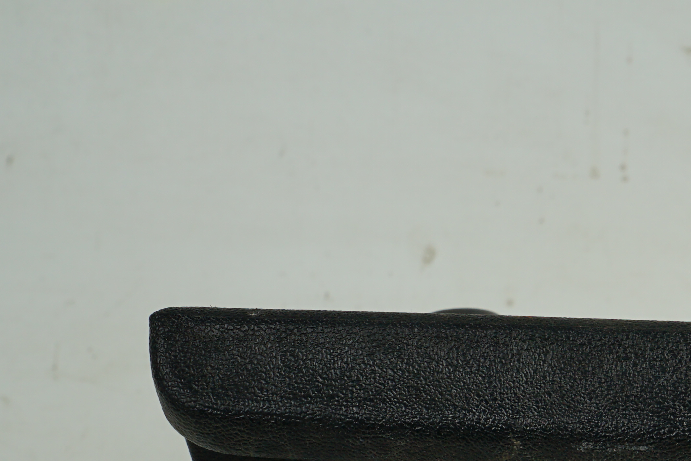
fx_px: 1593
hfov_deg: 23.3
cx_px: 719
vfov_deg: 15.9
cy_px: 526
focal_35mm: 83
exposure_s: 1/200
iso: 200
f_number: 9
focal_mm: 29
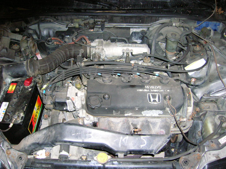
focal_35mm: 34
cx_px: 113
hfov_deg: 54.0
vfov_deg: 41.8
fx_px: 222
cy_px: 84
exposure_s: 1/60.1
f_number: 2.9
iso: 200
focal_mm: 5.7
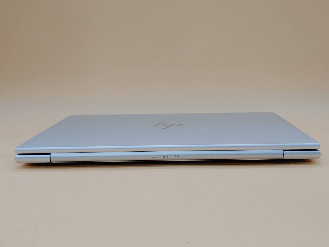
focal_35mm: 44
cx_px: 164
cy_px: 124
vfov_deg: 32.9
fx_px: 418
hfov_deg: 42.9
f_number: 1.8
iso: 50
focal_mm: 4.36
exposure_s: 1/114
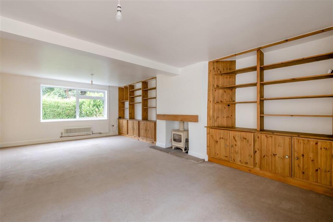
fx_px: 139
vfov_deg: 77.3
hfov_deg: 100.4
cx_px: 166
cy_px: 111
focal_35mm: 15
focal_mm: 10
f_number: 8
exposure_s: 1/13
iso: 160
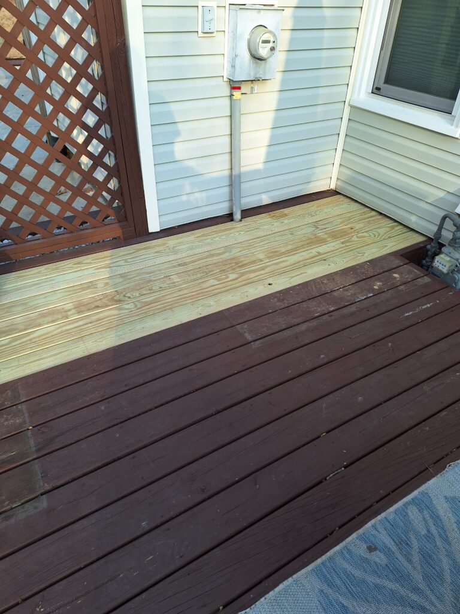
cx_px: 230
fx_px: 408
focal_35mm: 23
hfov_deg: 58.9
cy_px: 307
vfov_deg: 73.9
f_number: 1.8
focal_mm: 5.54
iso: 40
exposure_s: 1/225
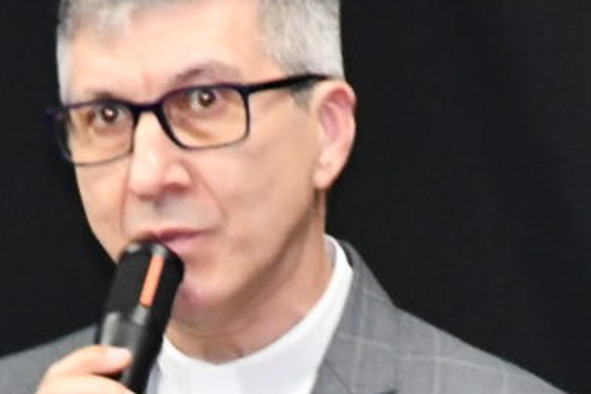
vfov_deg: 1.2
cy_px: 745
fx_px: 19337
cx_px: 302
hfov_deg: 1.8
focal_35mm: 1178
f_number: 5.6
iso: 6400
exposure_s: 1/60
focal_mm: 140
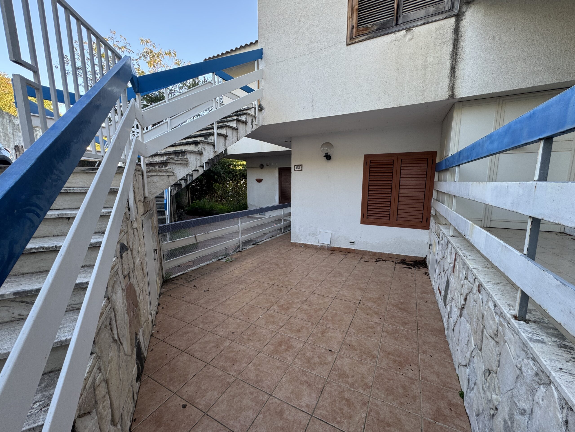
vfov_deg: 85.7
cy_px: 216
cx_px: 288
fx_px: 233
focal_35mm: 14
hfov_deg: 102.1
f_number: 2.2
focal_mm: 2.22
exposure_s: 1/99
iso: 80
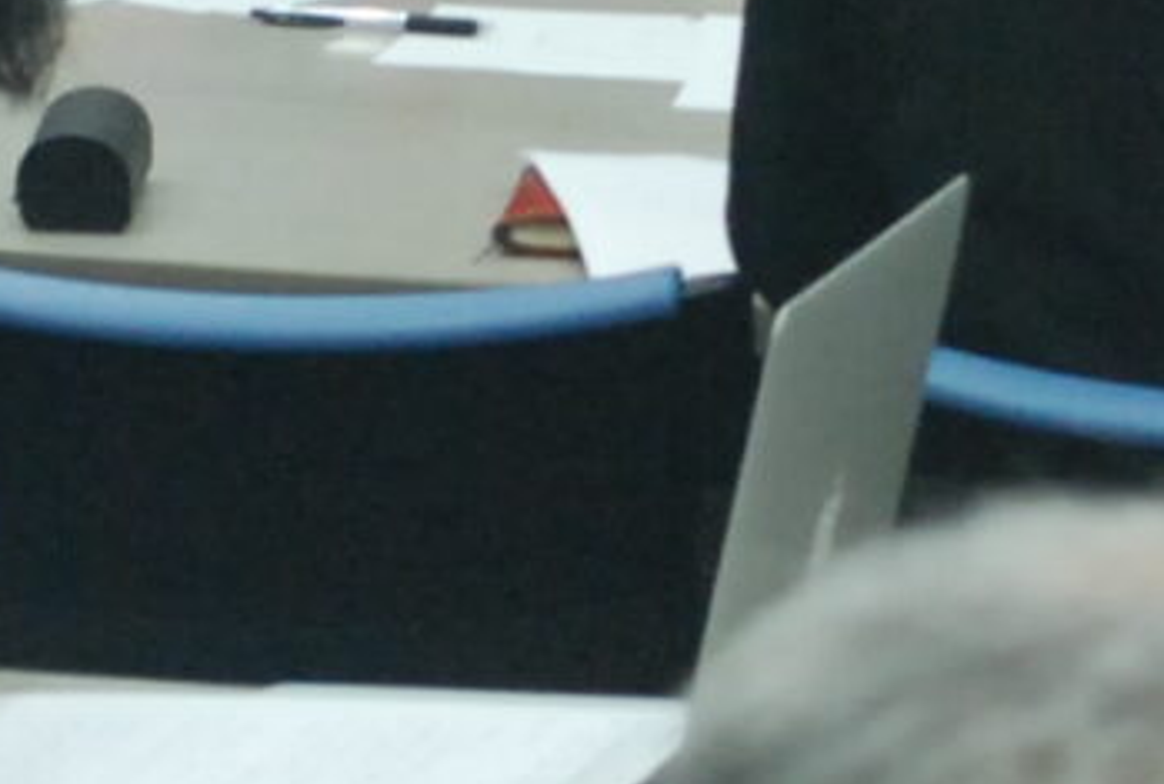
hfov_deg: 6.0
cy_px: 224
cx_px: 610
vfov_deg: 4.1
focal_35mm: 341
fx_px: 11048
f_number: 3.5
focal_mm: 31
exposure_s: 1/60
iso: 800
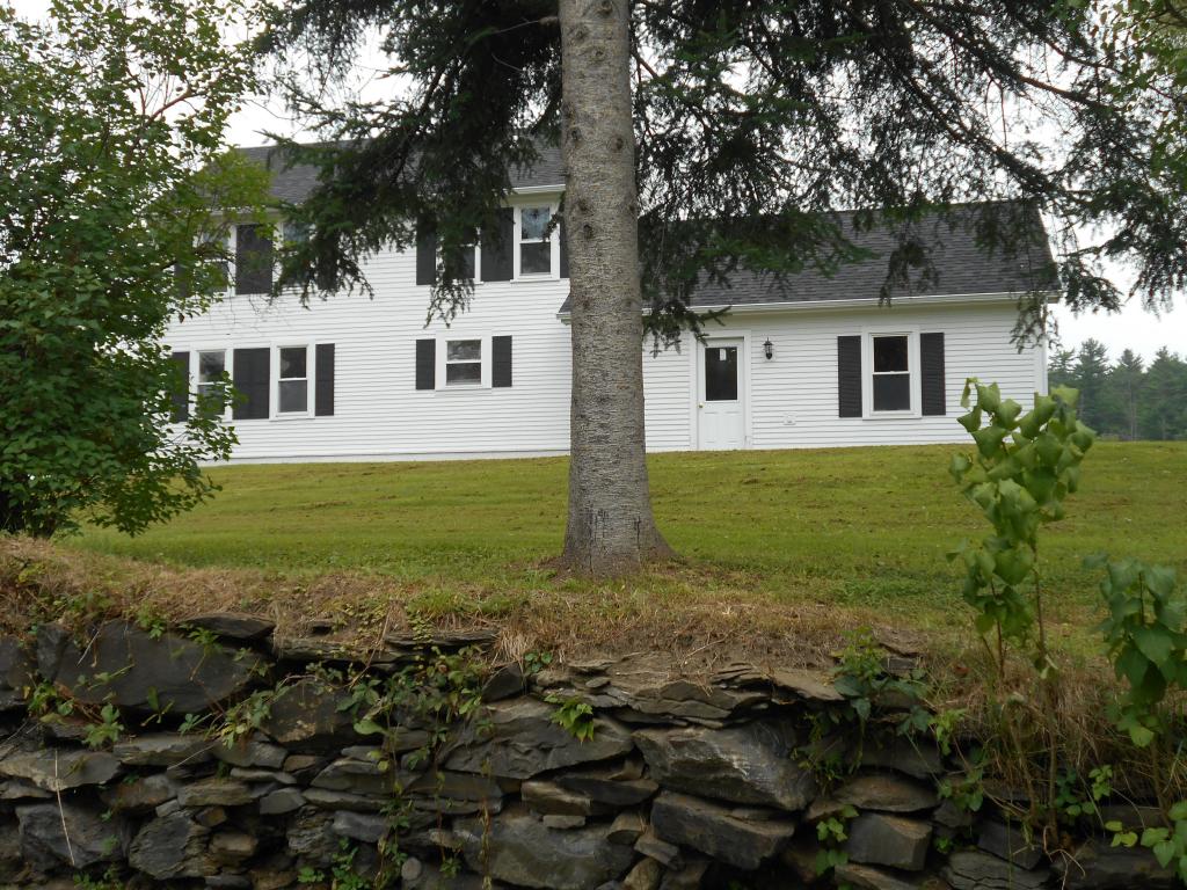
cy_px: 445
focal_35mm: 37
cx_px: 594
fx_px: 1269
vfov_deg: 38.7
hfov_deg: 50.1
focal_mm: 6.7
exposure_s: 1/200
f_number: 3.9
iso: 80
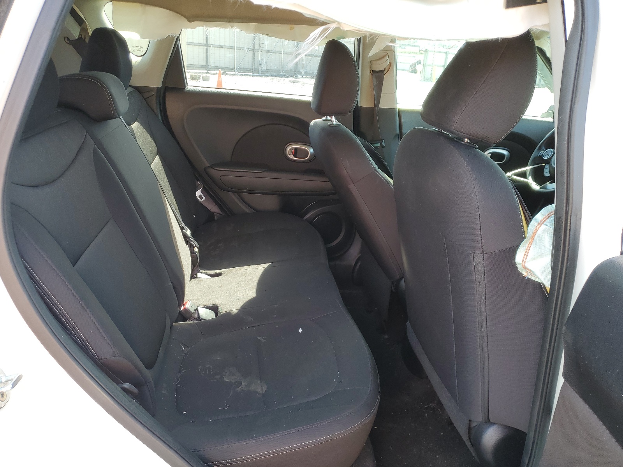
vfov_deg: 53.1
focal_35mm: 26
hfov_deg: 67.3
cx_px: 312
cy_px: 234
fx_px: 468
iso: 50
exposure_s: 1/123
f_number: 1.5
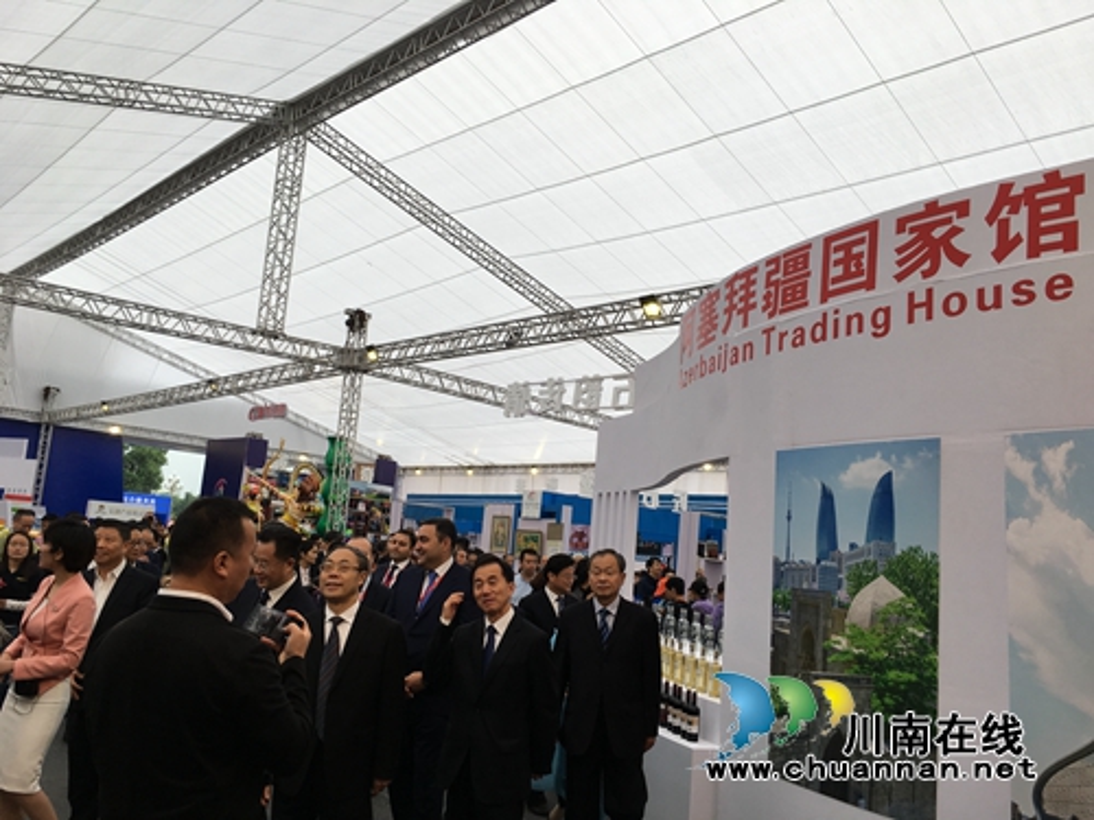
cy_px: 410
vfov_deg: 48.2
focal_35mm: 29
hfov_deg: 61.7
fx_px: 917
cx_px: 547
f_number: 2.2
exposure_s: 1/151
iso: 25
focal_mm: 4.15
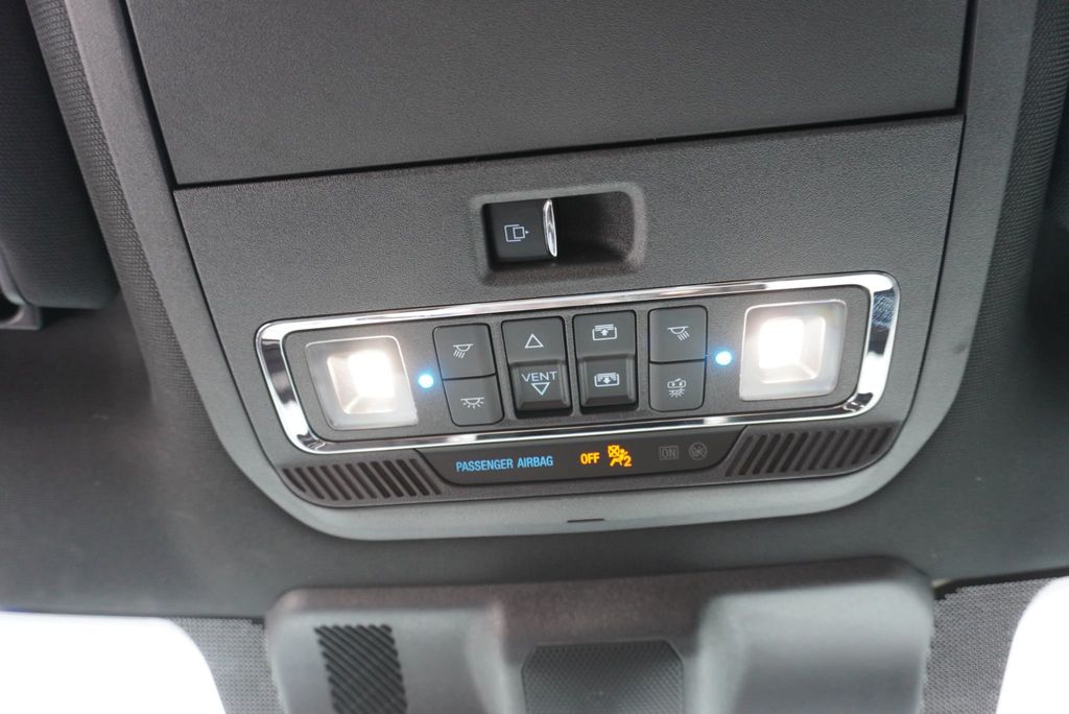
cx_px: 534
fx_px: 713
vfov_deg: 53.2
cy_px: 357
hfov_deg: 73.7
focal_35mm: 24
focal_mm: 16
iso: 1000
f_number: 4
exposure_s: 1/60
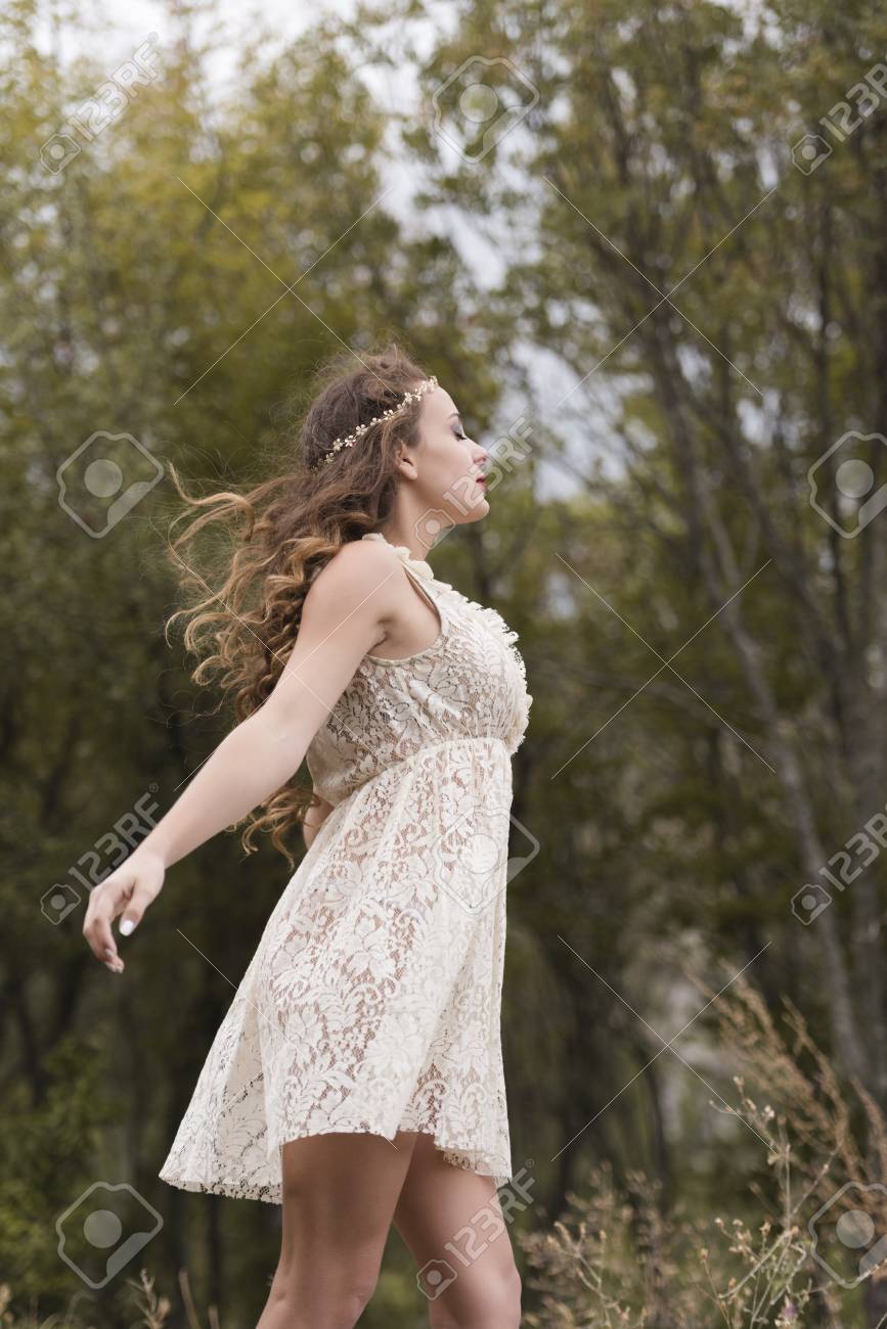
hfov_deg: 13.4
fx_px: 3768
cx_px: 444
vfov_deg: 20.0
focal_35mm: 102
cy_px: 664
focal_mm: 102
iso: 200
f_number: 3.2
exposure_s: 1/800
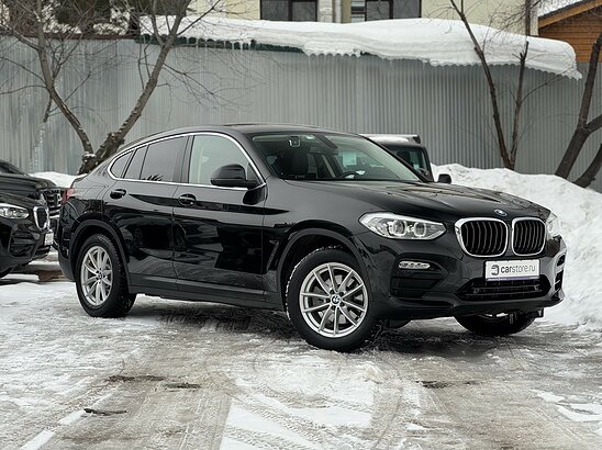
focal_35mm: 77
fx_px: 1338
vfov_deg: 19.1
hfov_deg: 25.4
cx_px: 301
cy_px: 225
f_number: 2.8
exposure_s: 1/111
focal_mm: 9
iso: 25
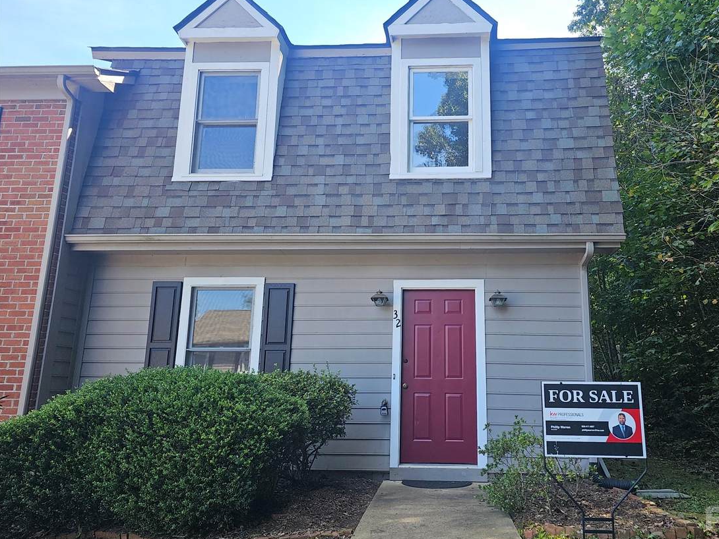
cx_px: 420
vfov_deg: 51.4
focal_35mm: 27
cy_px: 268
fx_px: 561
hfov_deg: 64.9
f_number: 1.7
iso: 12
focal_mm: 6.3
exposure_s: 1/120
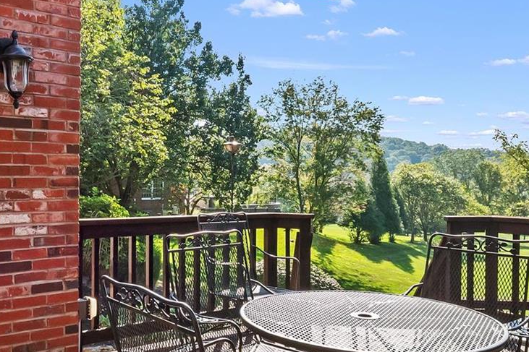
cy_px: 197
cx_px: 190
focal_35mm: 35
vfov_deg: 37.8
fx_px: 514
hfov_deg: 53.7
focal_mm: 8
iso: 400
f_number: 8
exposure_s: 1/400
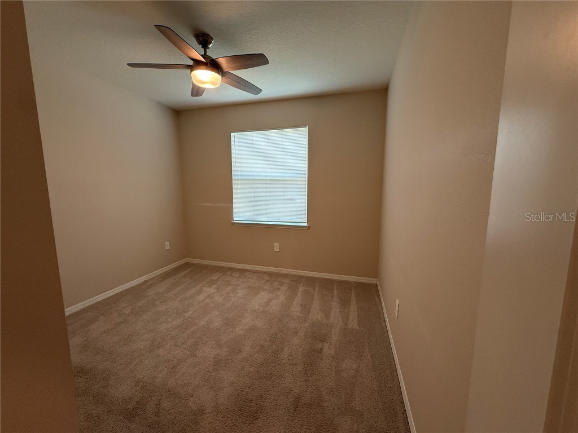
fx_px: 234
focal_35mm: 14
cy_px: 216
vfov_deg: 85.7
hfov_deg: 102.1
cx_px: 289
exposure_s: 1/120
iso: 200
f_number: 2.2
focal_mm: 2.22
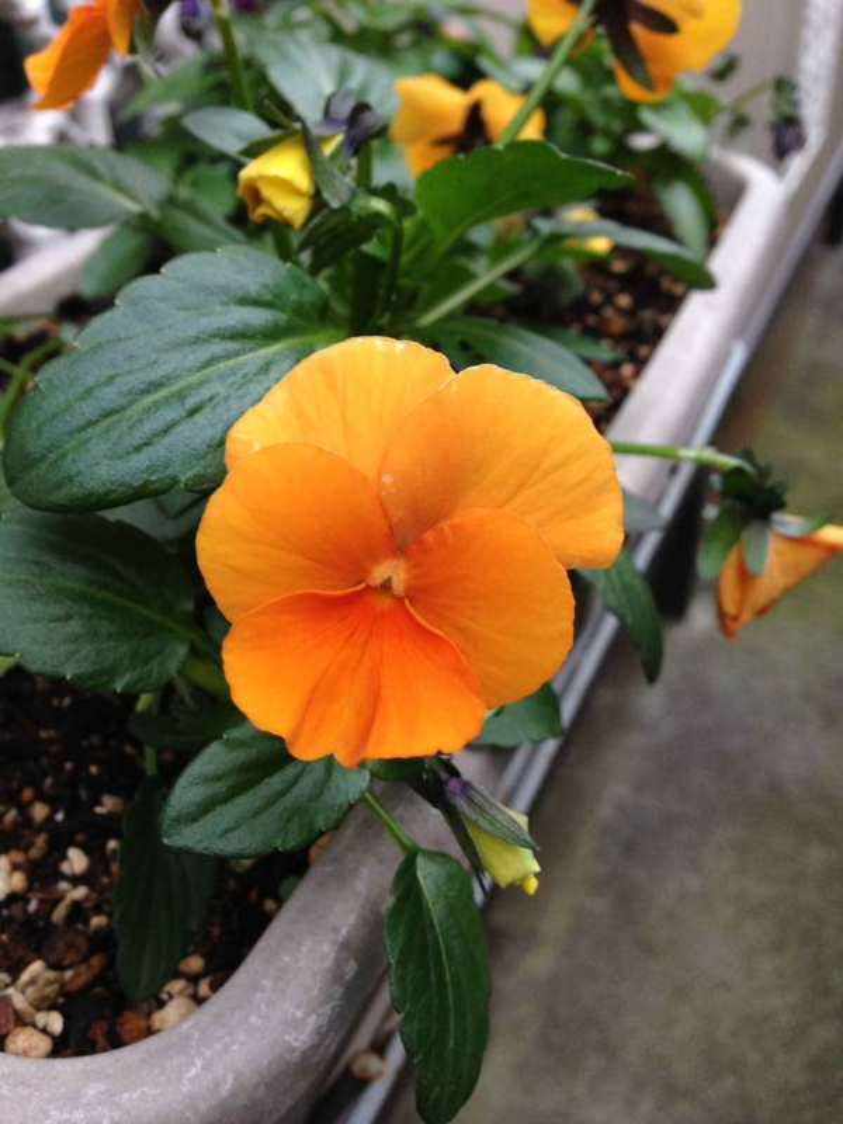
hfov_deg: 42.9
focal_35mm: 33
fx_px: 1072
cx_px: 422
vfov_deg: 55.4
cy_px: 562
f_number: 2.4
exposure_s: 1/20
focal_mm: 4.13
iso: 125
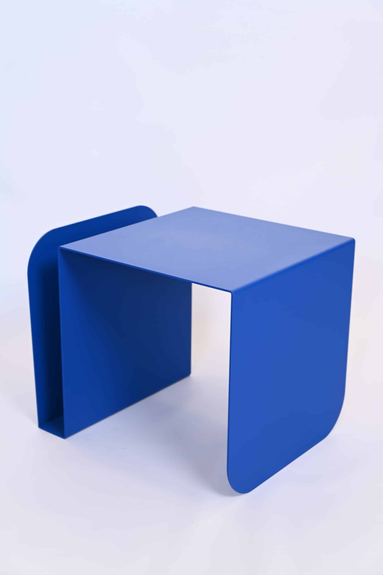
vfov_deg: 35.6
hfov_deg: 24.2
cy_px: 288
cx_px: 192
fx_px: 893
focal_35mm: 56
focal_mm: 56
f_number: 5.6
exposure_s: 1/3
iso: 80
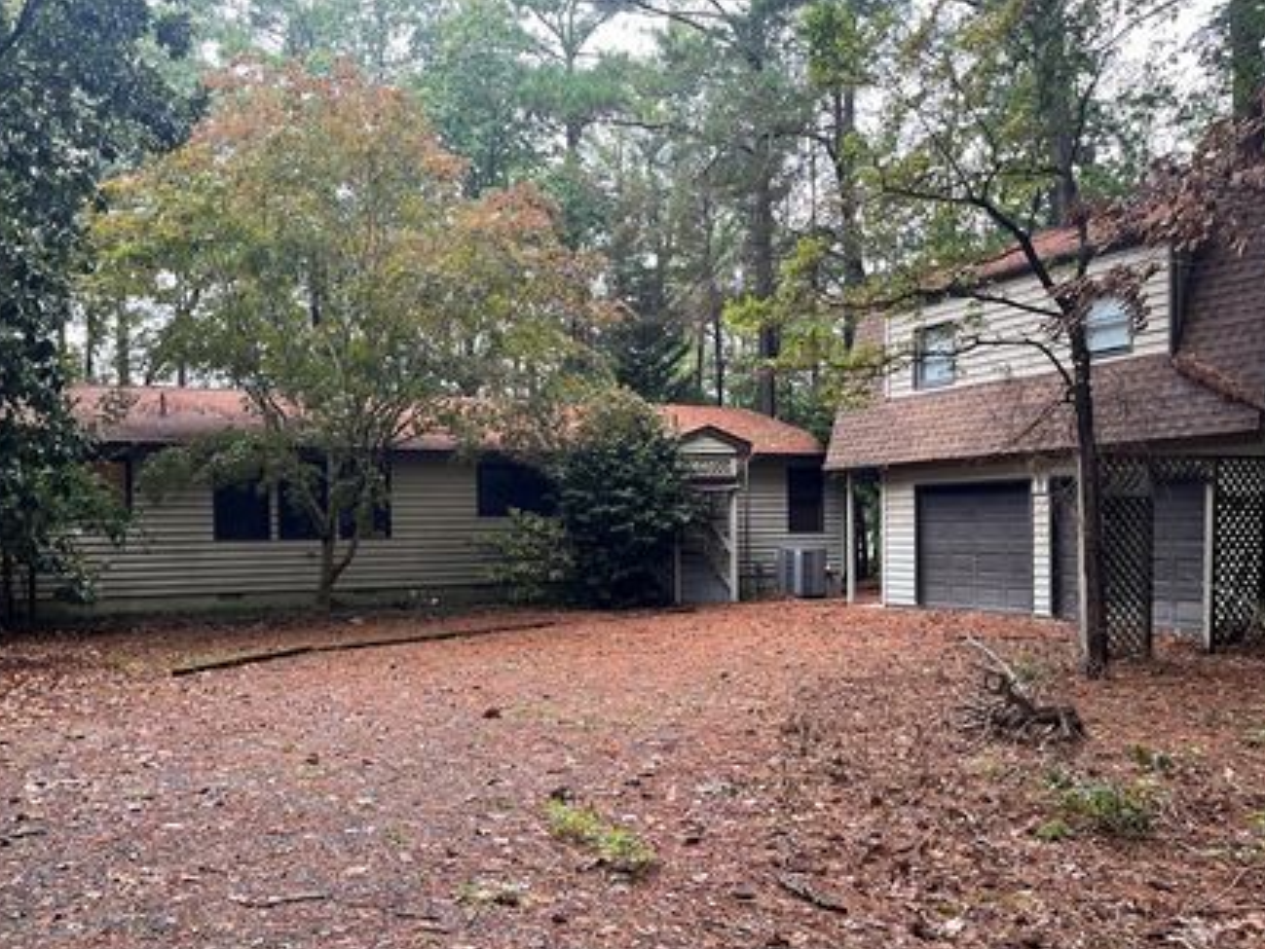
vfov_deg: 46.7
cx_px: 546
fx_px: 1097
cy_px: 542
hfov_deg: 59.7
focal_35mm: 30
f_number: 1.6
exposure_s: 1/95
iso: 125
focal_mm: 5.1
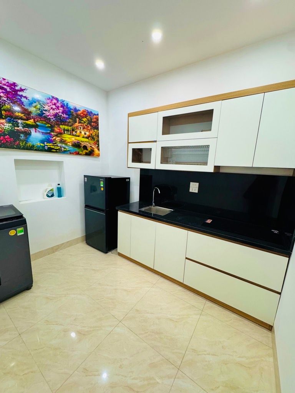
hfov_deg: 85.7
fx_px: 159
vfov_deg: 102.1
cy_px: 196
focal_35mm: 14
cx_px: 148
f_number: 2.2
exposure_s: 1/100
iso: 250
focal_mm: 2.22
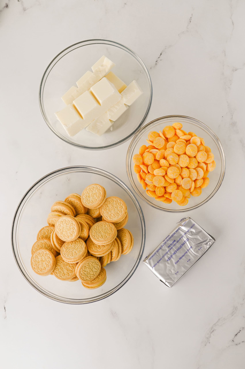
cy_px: 184
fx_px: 511
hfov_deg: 27.0
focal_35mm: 50
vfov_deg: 39.6
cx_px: 122
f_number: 4
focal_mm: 50
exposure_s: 1/200
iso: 160
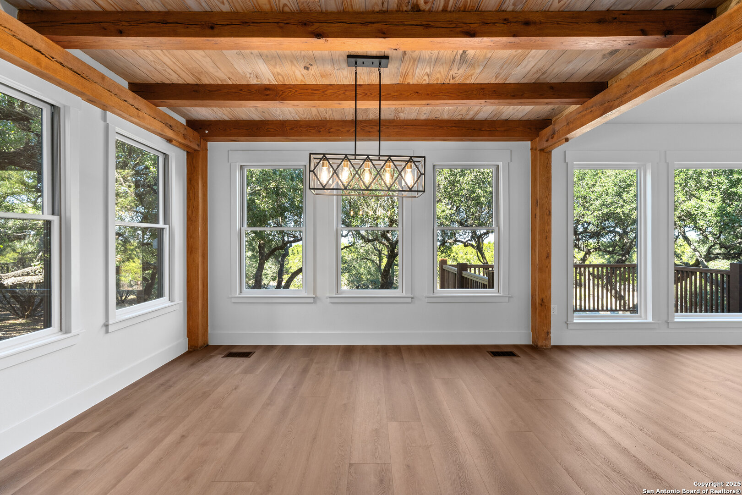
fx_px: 330
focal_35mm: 16
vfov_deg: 73.7
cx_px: 371
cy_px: 248
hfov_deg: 96.7
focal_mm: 16
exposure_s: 1/20
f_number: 7.1
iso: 320
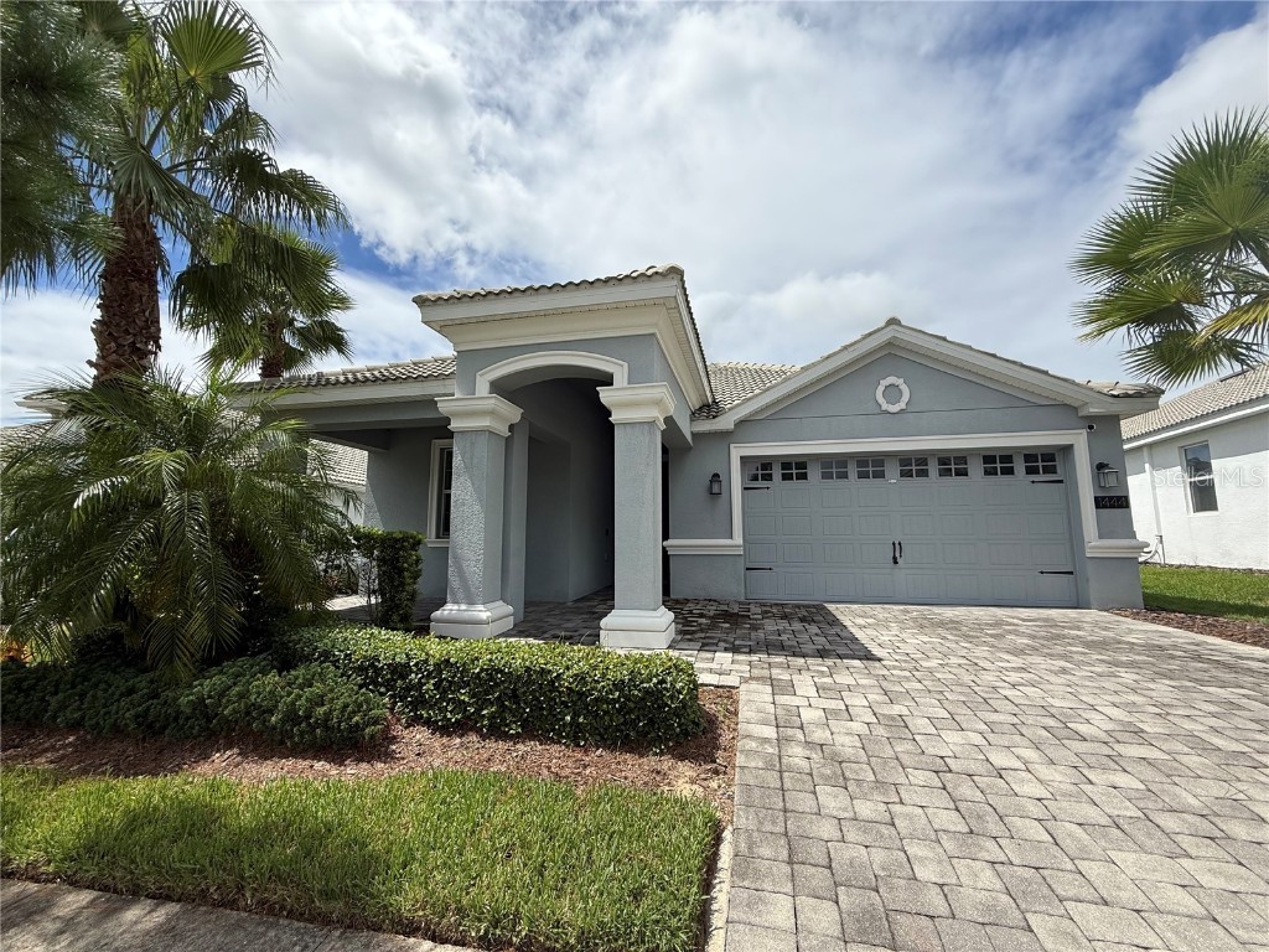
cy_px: 476
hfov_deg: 102.1
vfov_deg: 85.7
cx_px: 634
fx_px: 513
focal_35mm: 14
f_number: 2.2
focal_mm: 2.22
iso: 50
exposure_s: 1/2320
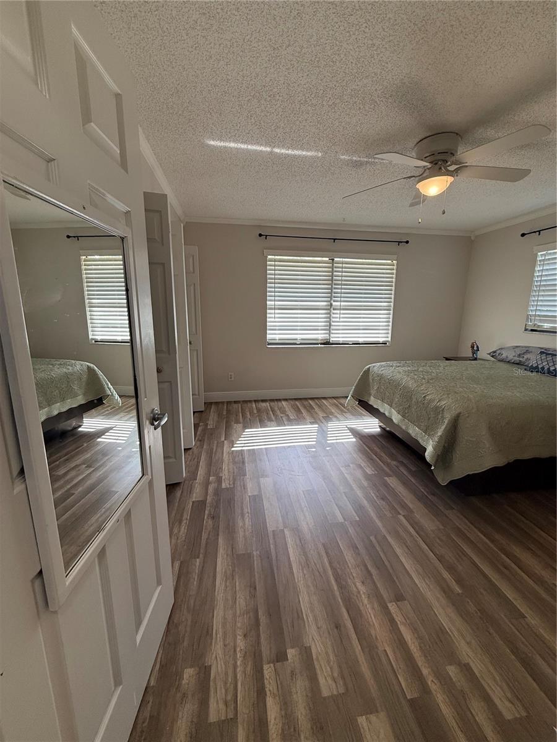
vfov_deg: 102.1
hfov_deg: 85.7
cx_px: 278
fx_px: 300
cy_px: 371
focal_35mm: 14
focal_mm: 2.22
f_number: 2.2
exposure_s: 1/120
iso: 80
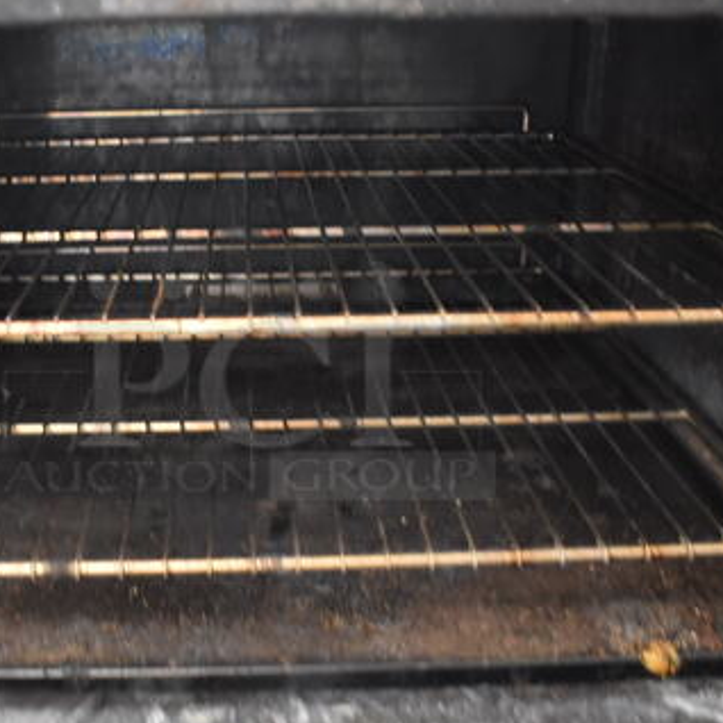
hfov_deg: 37.9
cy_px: 380
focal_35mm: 44
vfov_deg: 38.3
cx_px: 243
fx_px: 1040
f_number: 3.5
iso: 3200
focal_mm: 18
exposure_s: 1/8
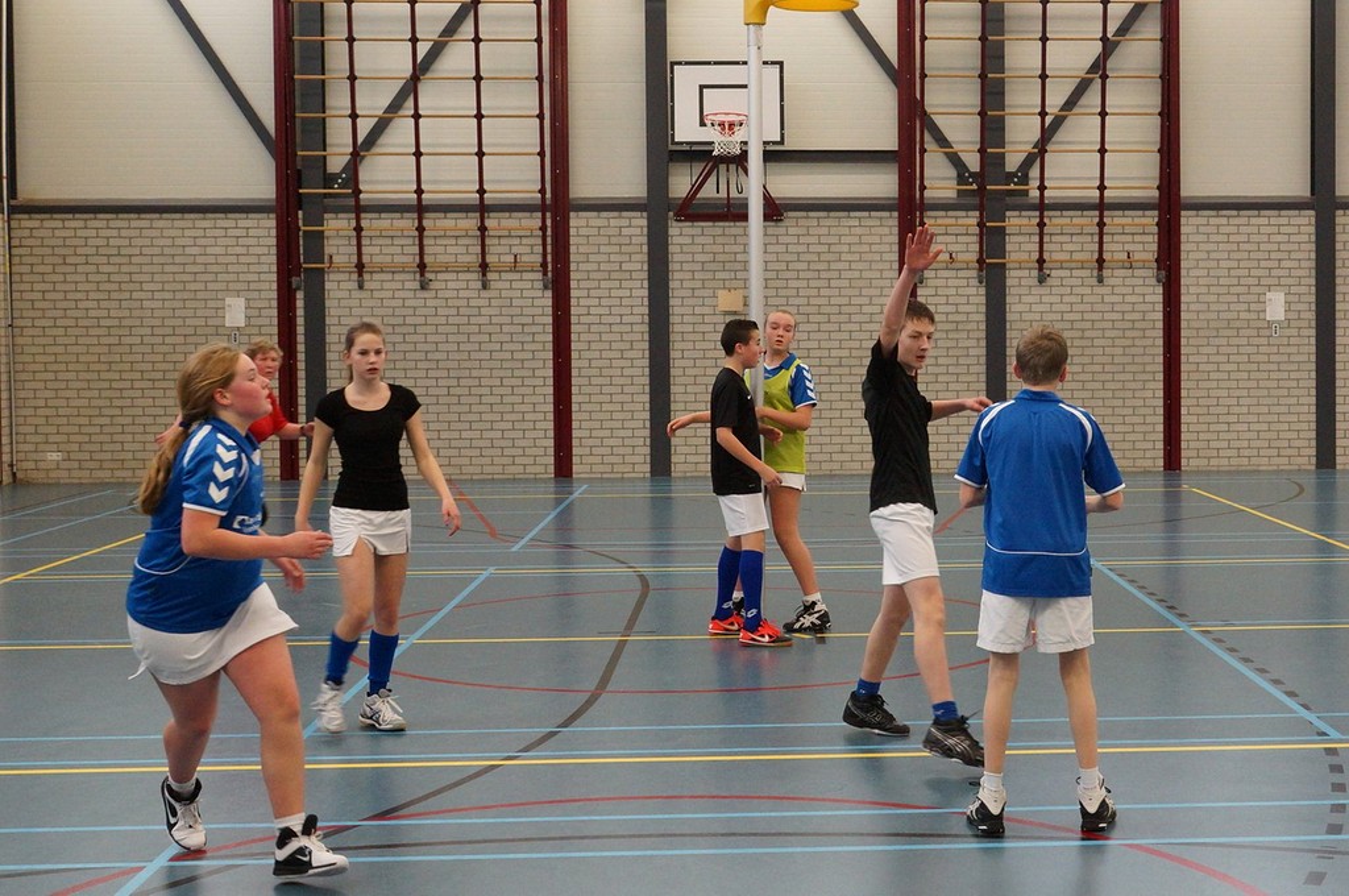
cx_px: 674
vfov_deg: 39.9
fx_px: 1235
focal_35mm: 33
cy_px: 448
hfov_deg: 57.3
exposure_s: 1/160
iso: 1250
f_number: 4.5
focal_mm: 22
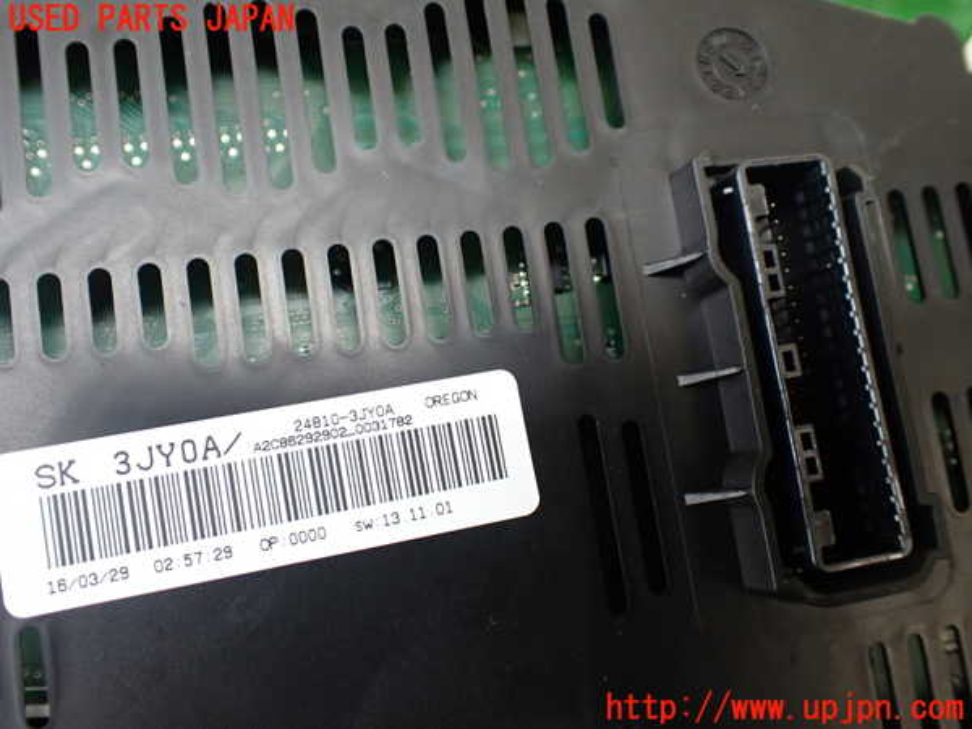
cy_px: 364
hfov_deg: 60.0
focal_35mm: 30
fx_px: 842
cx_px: 486
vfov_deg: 46.8
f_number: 2.3
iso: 250
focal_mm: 5.4
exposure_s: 1/125
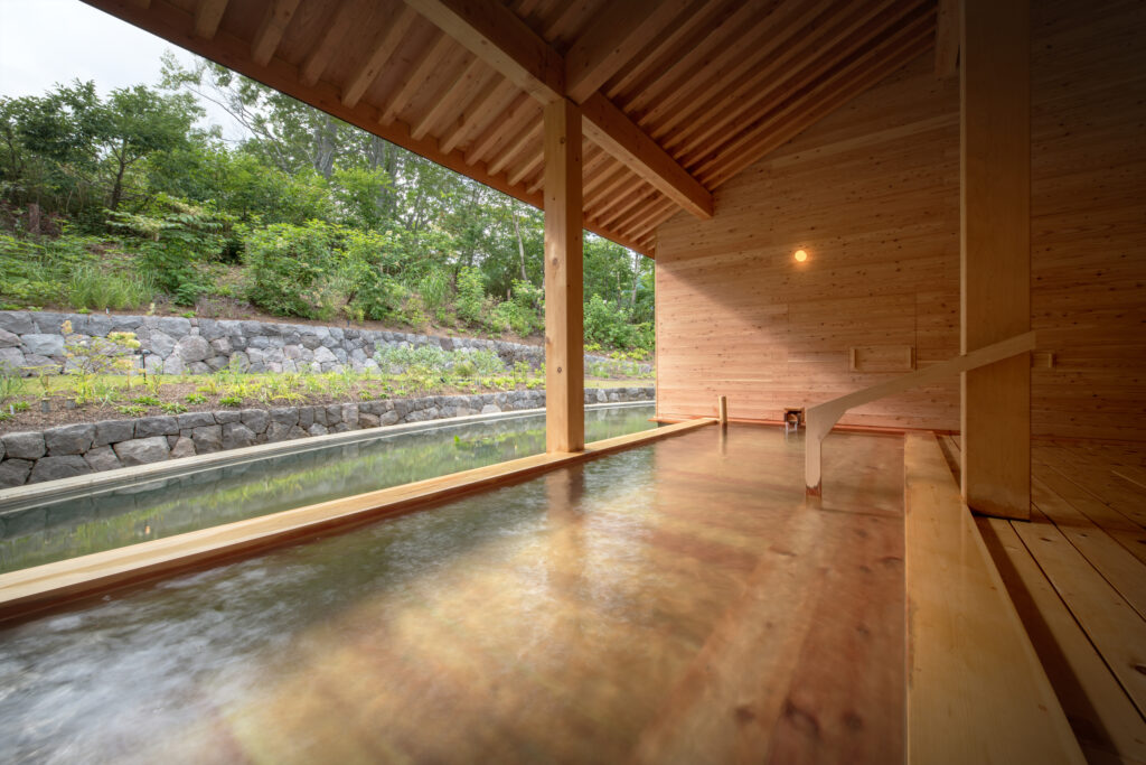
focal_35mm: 14
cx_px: 573
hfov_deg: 104.2
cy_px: 382
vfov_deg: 81.2
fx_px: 446
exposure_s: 1/2
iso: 64
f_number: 13
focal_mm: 14
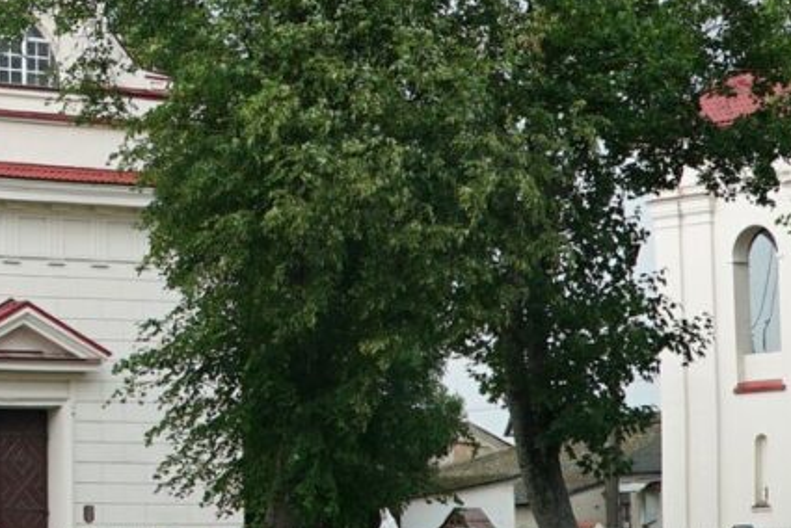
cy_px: -2
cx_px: -141
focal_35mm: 130
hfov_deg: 15.2
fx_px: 2858
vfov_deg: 10.5
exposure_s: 1/250
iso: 400
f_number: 4.5
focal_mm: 36
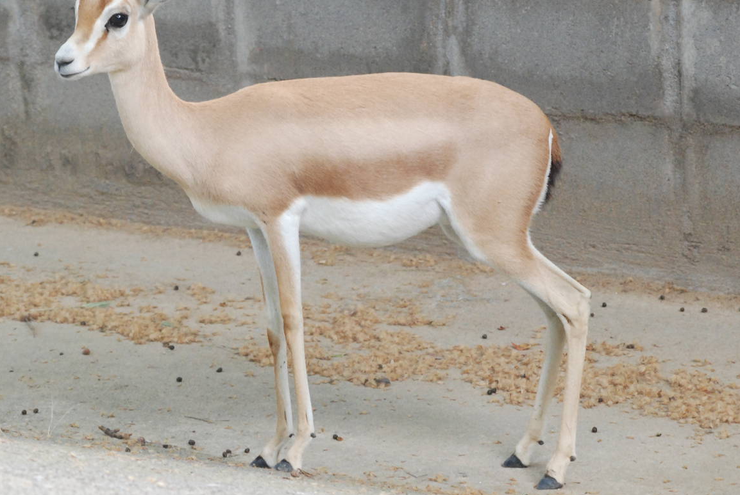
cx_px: 294
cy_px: 215
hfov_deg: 7.3
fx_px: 5778
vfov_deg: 4.9
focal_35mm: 281
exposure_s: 1/160
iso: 1600
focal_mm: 135
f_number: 8
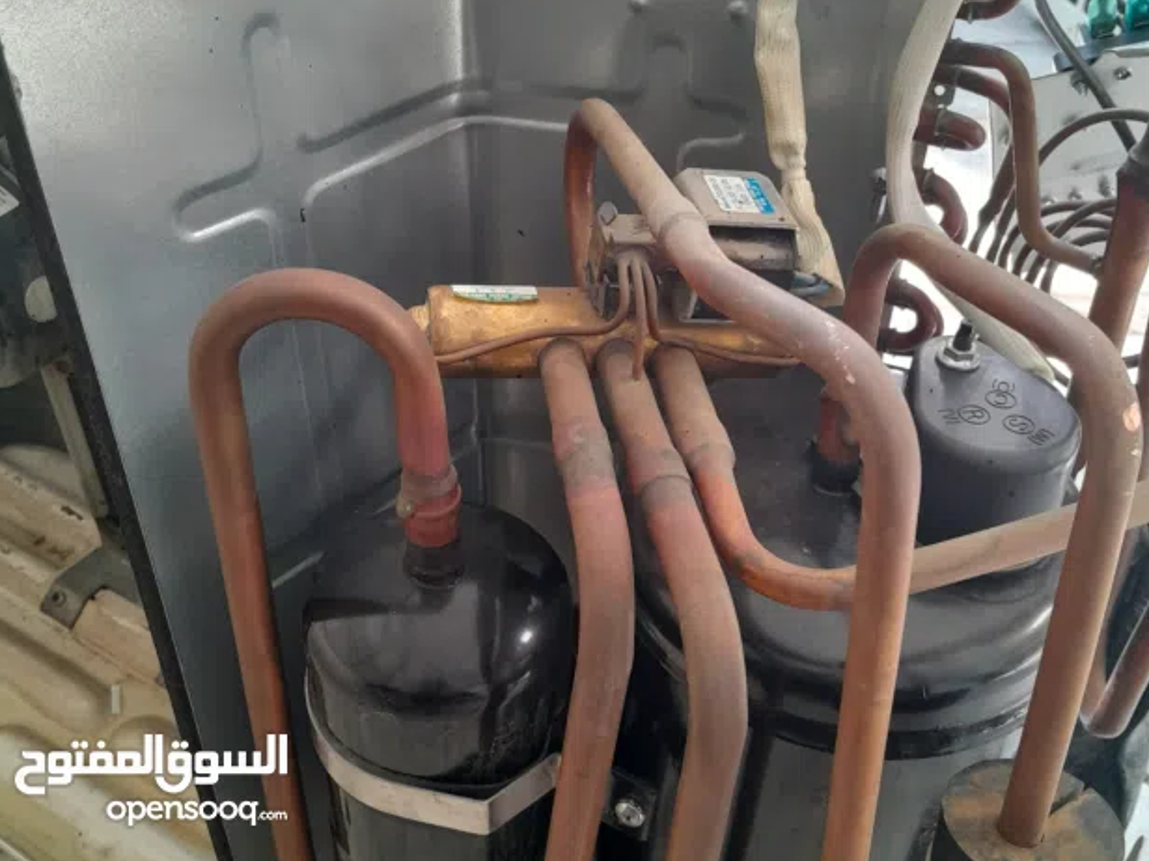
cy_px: 423
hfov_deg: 65.3
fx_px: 896
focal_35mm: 27
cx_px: 567
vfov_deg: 51.4
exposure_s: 1/50
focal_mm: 3.98
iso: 160
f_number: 1.8
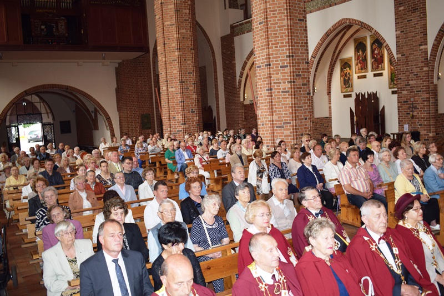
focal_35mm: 34
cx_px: 222
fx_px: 425
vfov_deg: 38.3
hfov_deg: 55.1
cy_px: 148
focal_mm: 23
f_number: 3.8
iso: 400
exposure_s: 1/60
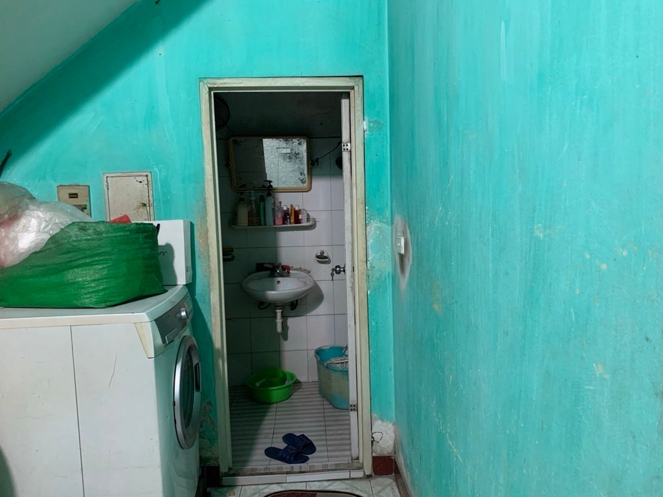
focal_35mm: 26
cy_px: 248
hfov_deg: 67.3
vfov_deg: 53.1
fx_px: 498
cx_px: 332
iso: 320
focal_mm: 4.25
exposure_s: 1/60
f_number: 1.8
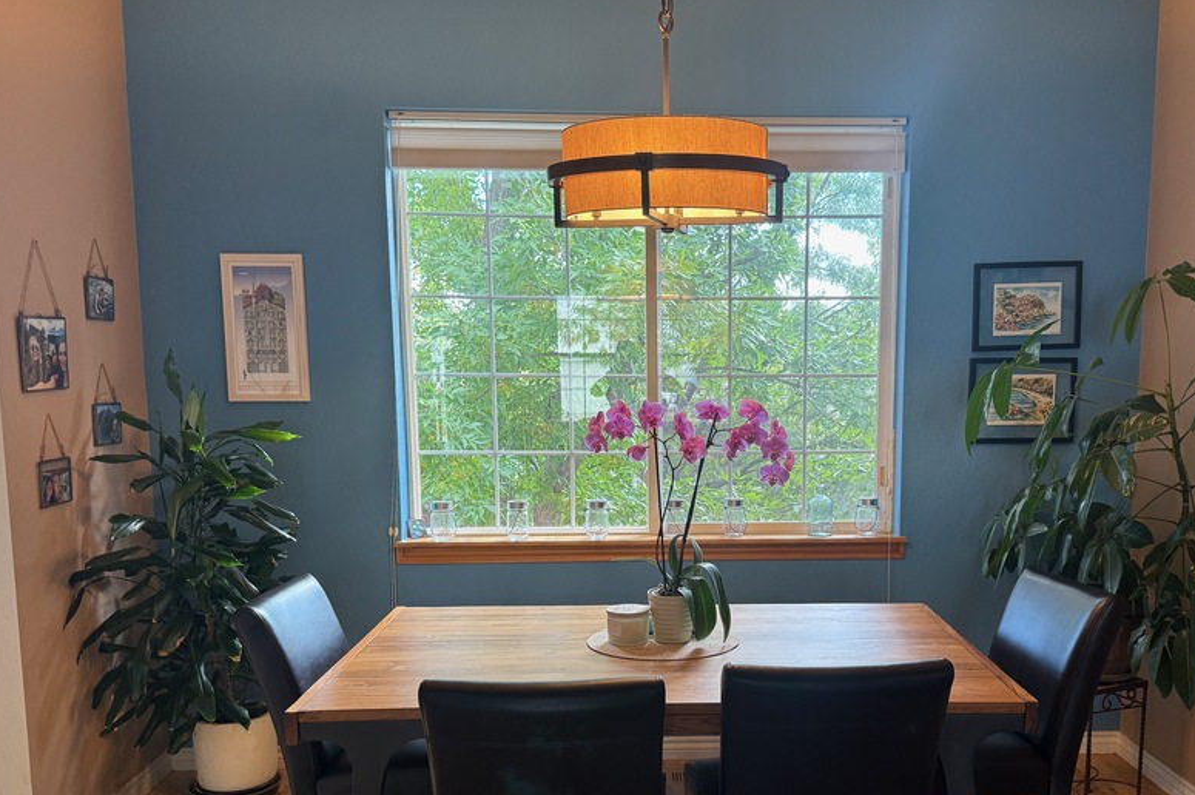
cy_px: 512
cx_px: 695
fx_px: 1095
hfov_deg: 56.9
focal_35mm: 33
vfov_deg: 39.6
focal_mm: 6.76
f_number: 1.78
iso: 160
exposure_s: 1/120
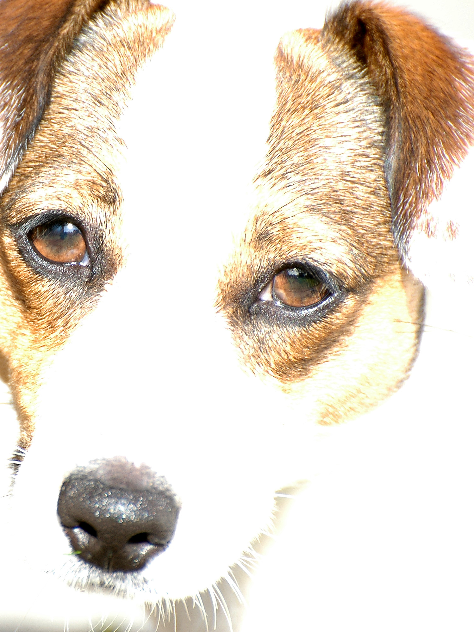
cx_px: 58
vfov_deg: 3.0
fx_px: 11888
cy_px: 316
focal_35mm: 651
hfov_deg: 2.3
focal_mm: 300
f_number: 5.6
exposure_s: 1/125
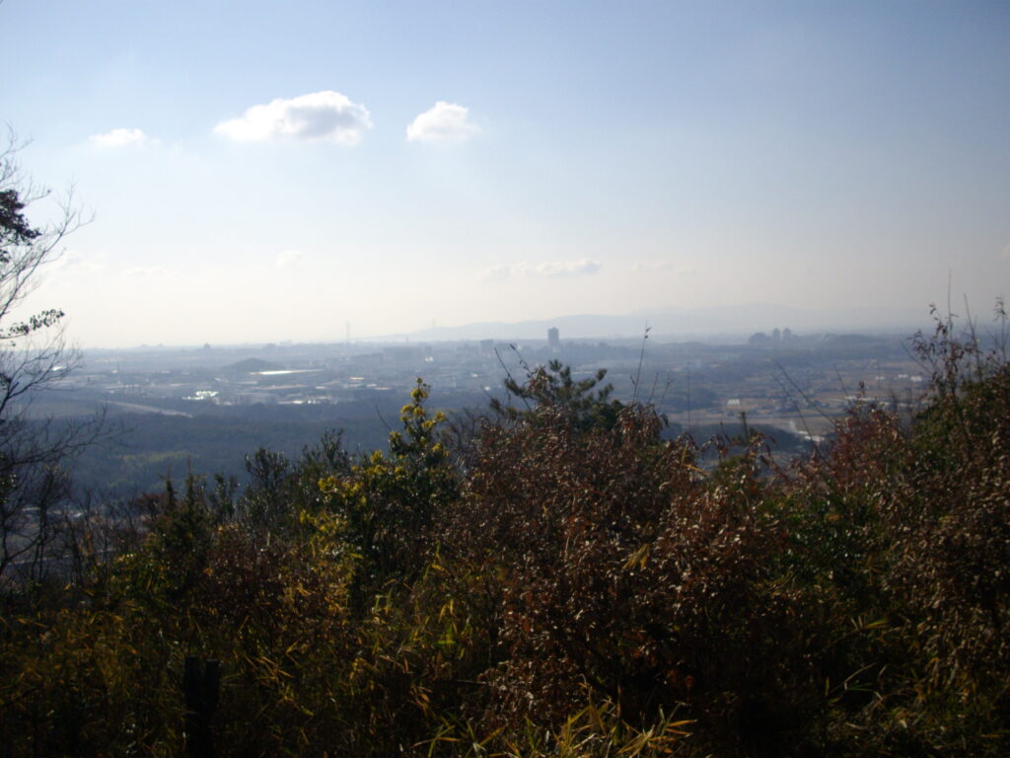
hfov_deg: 50.1
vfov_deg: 38.7
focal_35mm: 37
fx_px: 1080
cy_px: 379
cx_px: 505
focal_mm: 6.2
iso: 100
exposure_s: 1/800
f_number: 5.6
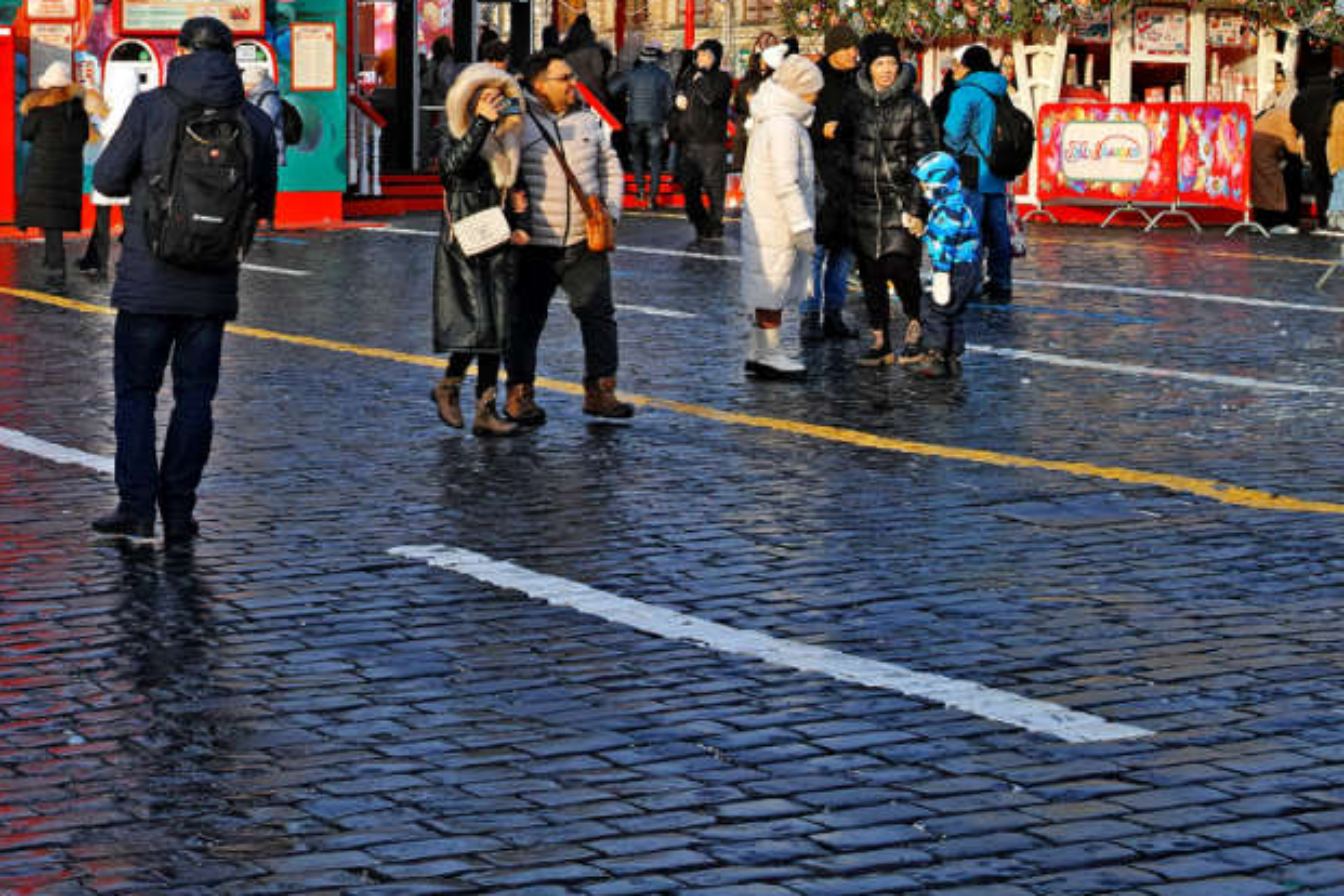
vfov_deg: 15.6
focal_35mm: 87
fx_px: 3248
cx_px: 201
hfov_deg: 22.9
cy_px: 123
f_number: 8
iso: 100
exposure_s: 1/125
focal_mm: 30
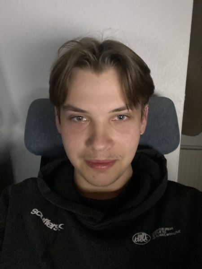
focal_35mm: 30
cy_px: 134
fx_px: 233
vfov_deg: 60.0
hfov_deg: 46.8
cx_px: 101
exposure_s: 1/15
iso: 1000
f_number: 2.2
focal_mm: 2.71
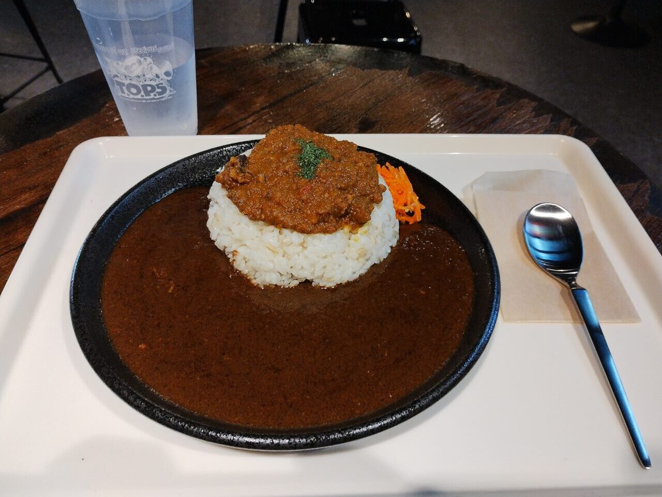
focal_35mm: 28
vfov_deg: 49.7
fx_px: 535
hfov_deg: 63.4
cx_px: 331
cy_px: 248
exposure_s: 1/50
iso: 600
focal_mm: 4.27
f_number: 1.8
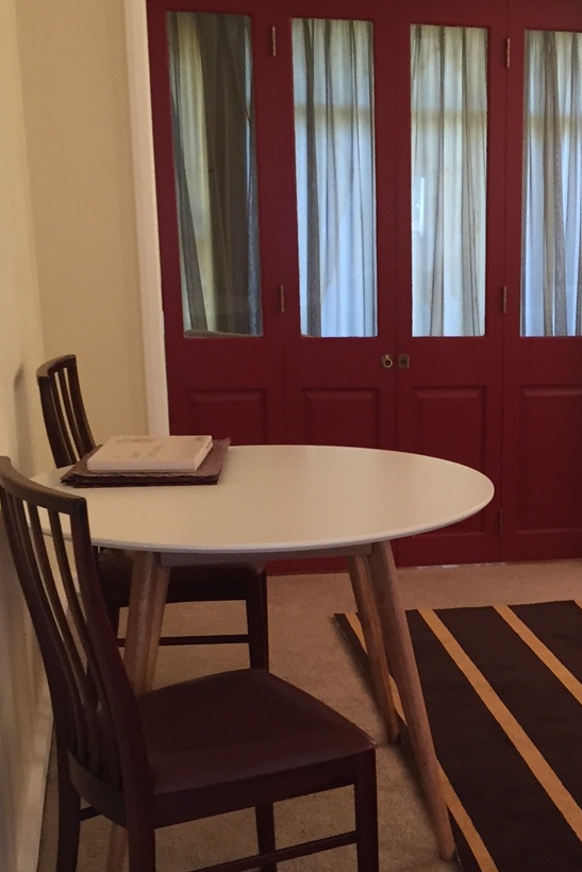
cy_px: 607
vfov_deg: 33.0
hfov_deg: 22.0
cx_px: 554
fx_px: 1454
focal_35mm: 60
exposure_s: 1/33
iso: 80
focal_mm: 4.15
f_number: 2.2
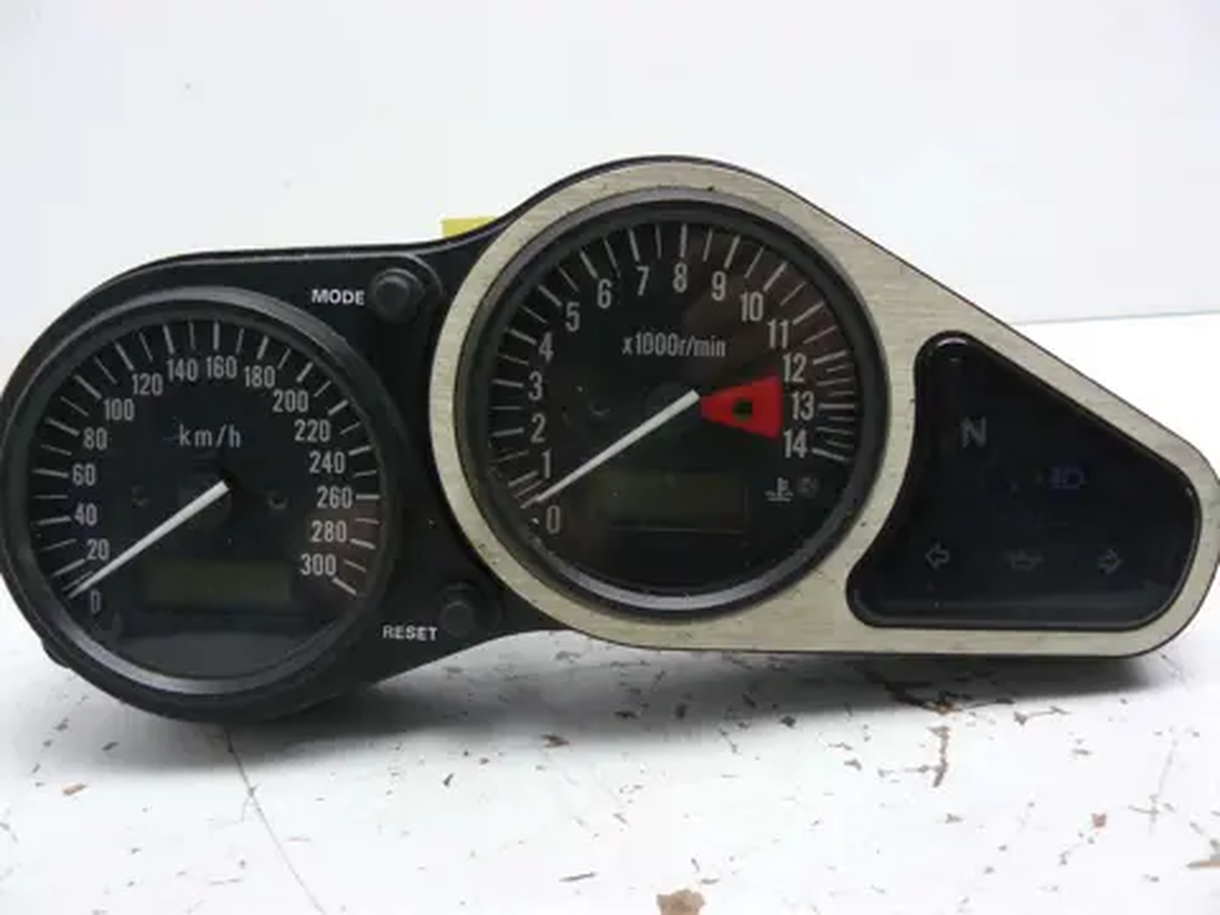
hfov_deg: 51.4
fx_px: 1269
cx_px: 610
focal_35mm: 36
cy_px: 458
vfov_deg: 39.7
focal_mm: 6
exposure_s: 1/15
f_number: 2.8
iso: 200
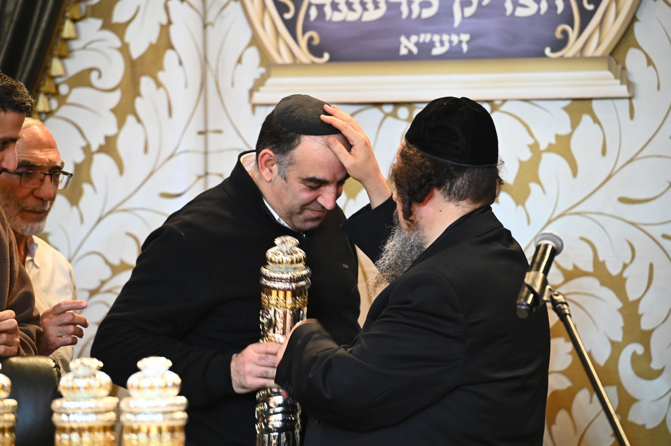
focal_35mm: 200
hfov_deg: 10.3
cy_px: 223
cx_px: 336
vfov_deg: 6.9
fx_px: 3725
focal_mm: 200
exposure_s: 1/100
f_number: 5.6
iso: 2500
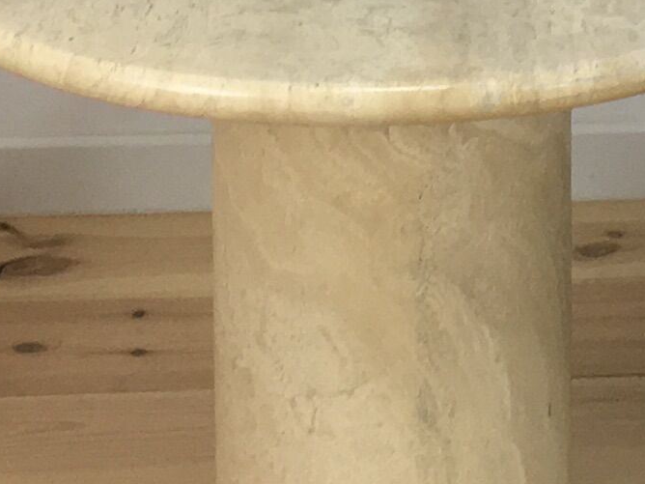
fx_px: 3261
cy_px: -575
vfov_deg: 8.0
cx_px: 594
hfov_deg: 11.2
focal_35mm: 175
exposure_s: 1/33
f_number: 2.2
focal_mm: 4.15
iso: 32
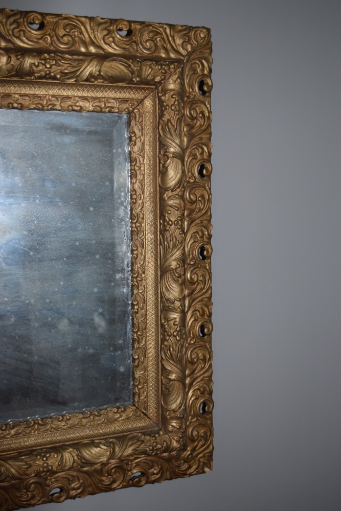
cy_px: 256
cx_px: 170
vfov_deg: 41.1
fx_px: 682
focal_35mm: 48
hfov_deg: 28.1
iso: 450
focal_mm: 32
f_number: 4.5
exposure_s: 1/60
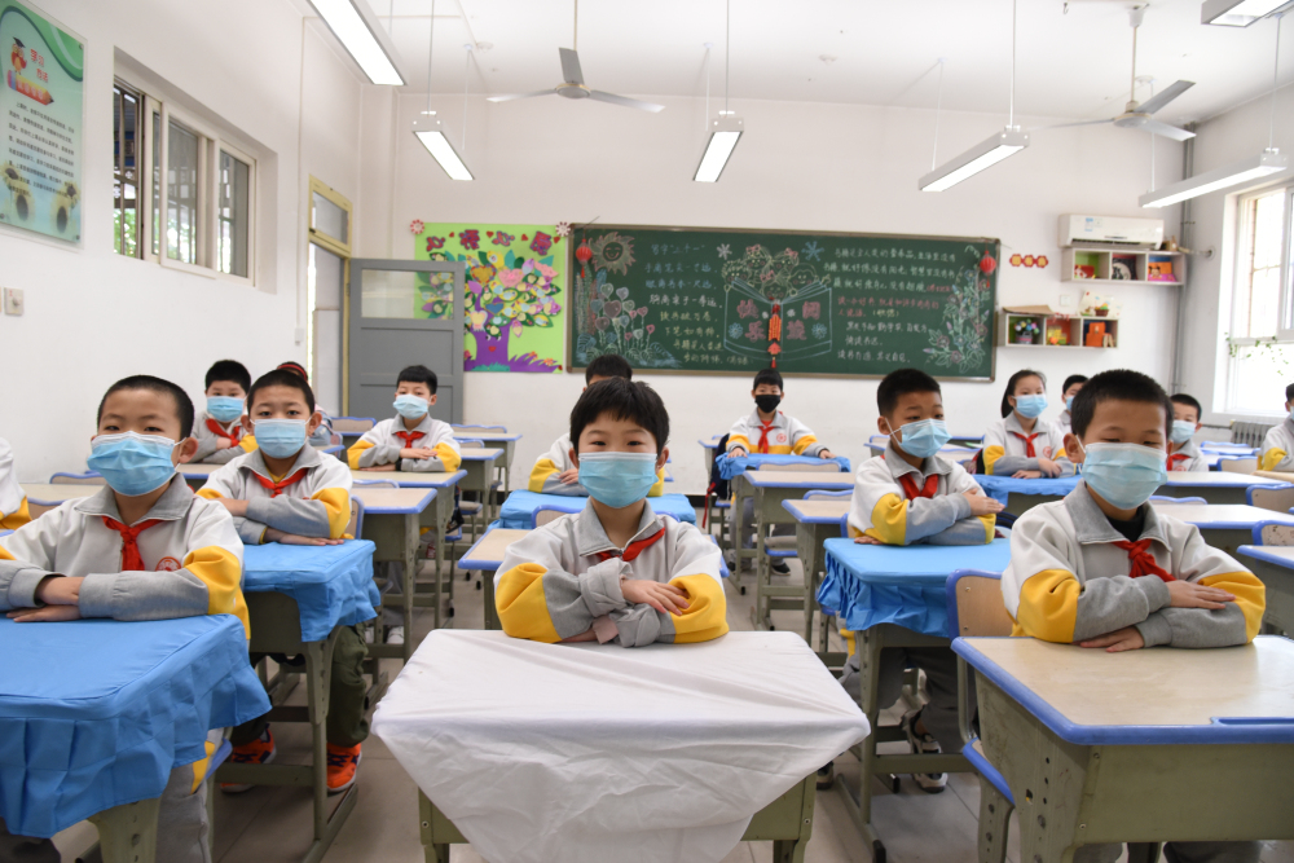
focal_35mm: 24
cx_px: 647
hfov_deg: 73.7
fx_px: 863
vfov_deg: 53.1
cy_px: 432
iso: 1600
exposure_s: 1/50
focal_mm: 24
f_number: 6.3
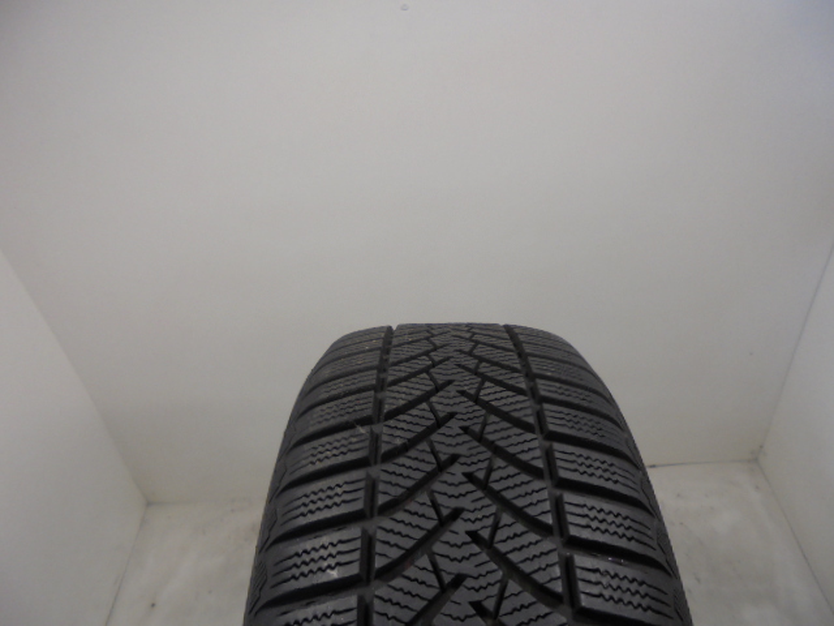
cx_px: 417
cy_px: 313
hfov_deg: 67.3
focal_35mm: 26
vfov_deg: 53.1
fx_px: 626
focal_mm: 4.6
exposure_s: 1/40
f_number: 3.5
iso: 100
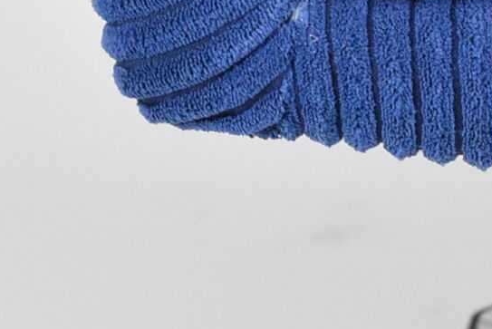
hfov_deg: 5.2
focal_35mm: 397
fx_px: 5430
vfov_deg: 3.5
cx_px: 230
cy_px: 174
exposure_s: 1/125
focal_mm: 48
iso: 2200
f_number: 5.3
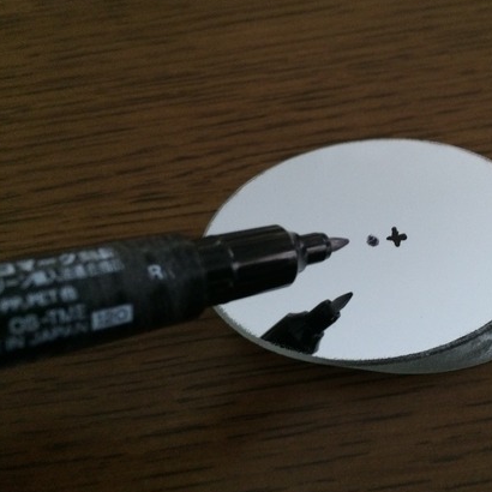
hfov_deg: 46.4
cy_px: 244
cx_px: 332
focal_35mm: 35
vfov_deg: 47.2
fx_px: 563
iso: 320
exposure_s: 1/17
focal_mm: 4.15
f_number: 2.2
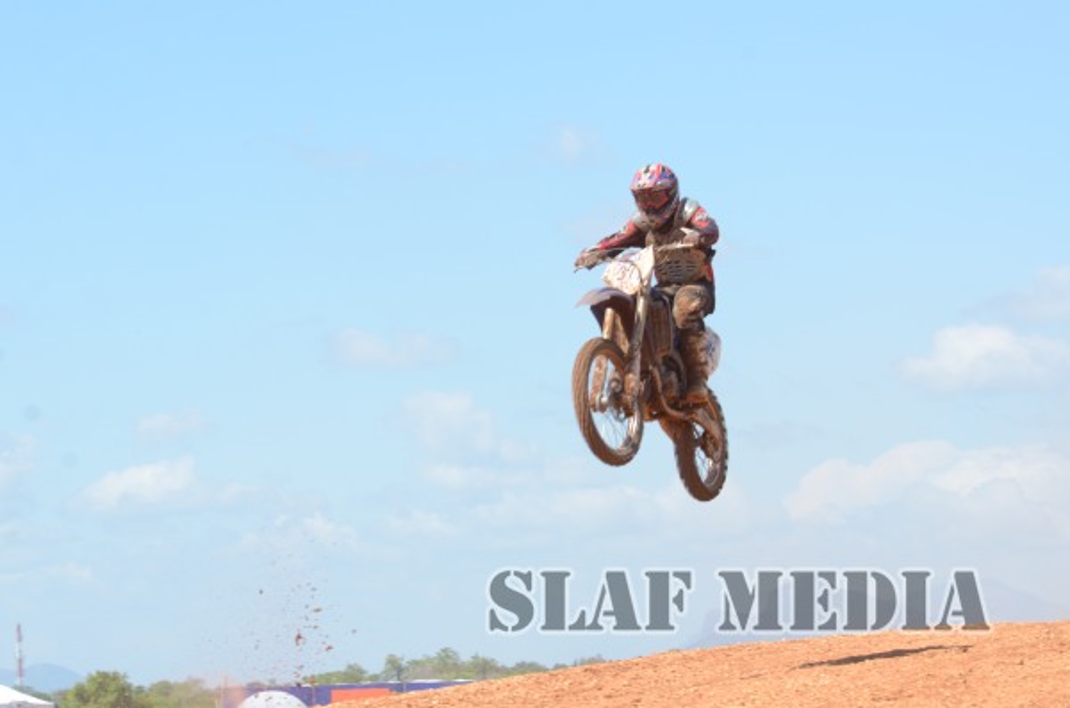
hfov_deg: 14.9
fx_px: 4092
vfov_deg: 9.9
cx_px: 535
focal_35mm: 138
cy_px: 354
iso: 200
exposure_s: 1/320
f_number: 9
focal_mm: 92
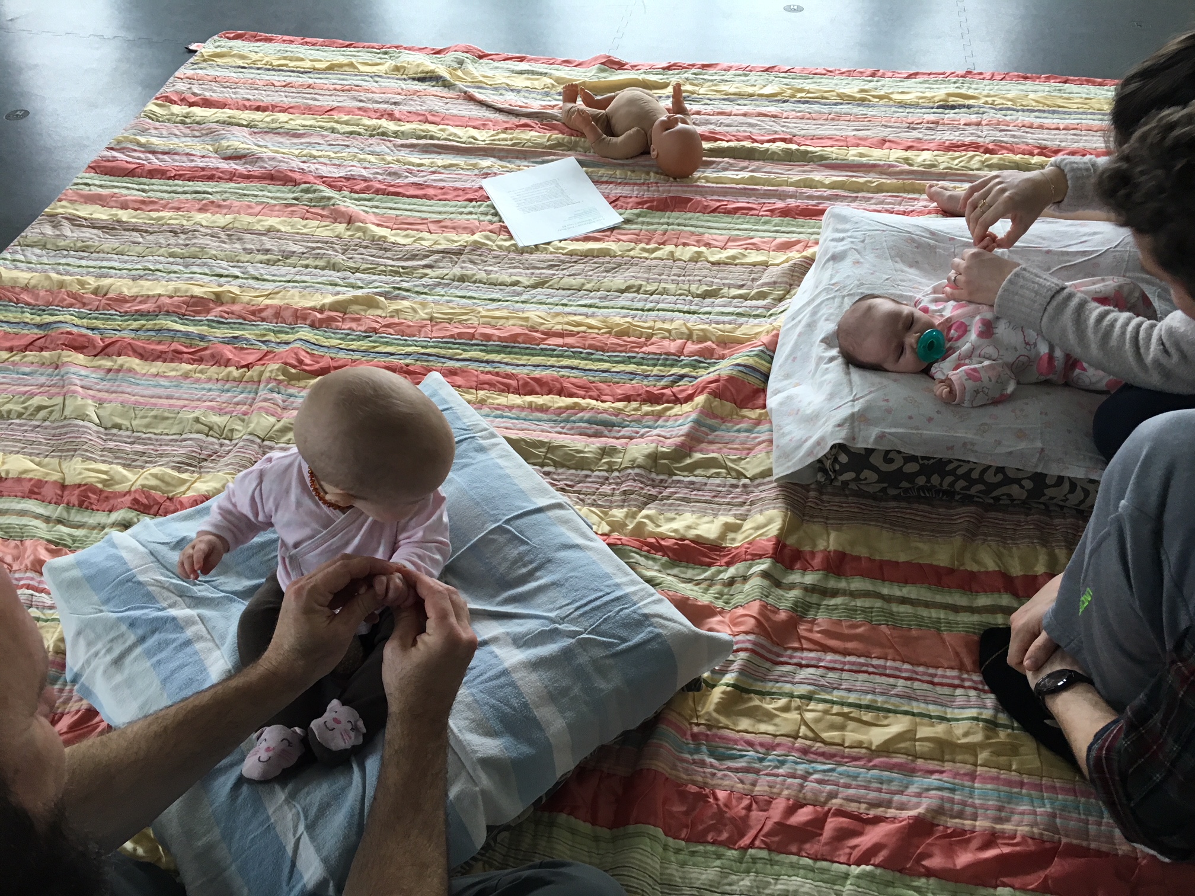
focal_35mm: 29
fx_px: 1001
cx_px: 598
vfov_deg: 48.2
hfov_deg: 61.7
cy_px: 448
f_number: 2.2
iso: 80
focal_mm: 4.15
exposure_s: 1/30
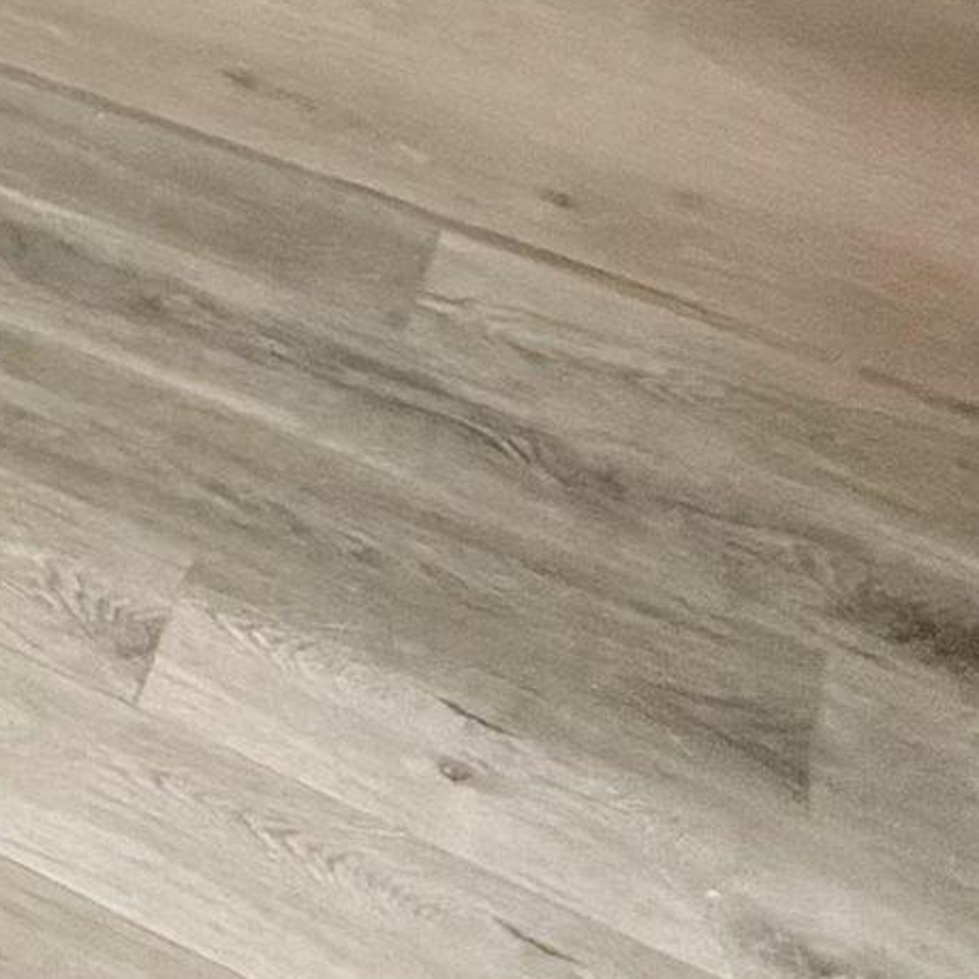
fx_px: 2656
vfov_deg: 16.5
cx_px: -575
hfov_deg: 18.1
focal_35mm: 83
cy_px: -917
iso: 320
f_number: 2.2
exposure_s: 1/60
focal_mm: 2.22
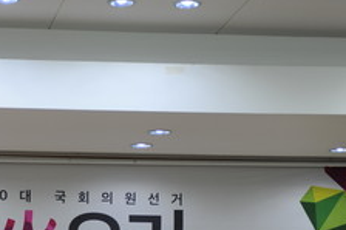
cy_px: 276
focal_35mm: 150
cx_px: 2
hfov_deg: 13.5
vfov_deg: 9.0
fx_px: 1441
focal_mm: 56
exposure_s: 1/250
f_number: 2.8
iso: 400
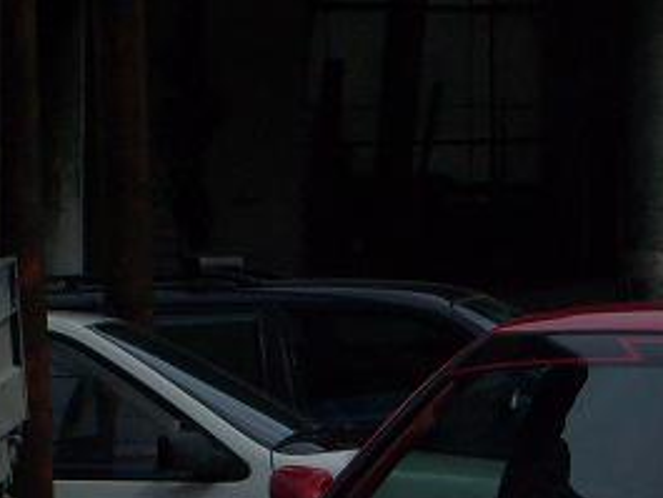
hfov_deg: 6.2
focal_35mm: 320
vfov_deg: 4.6
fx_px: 6132
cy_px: 628
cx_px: 772
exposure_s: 1/350
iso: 80
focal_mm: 17.4
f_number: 4.9
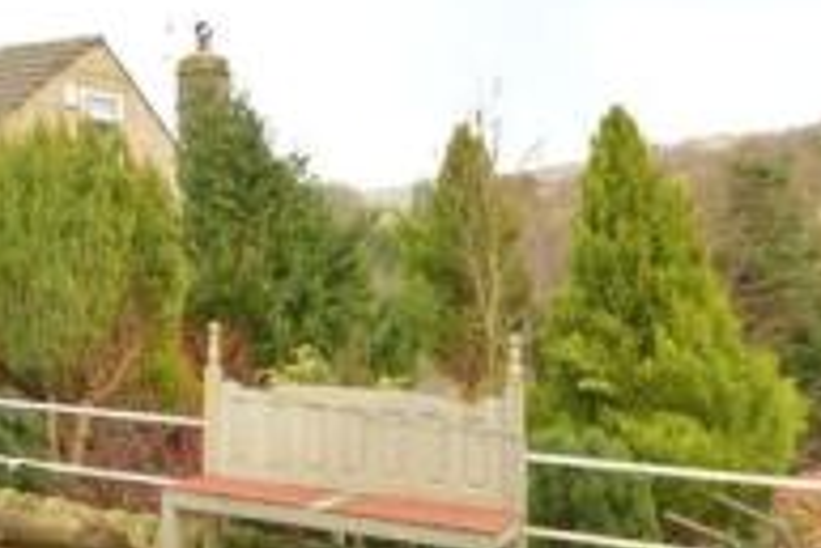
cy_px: 223
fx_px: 1164
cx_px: 57
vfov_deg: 26.5
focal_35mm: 51
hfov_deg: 36.1
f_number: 5.6
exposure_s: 1/800
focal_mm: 10
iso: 800
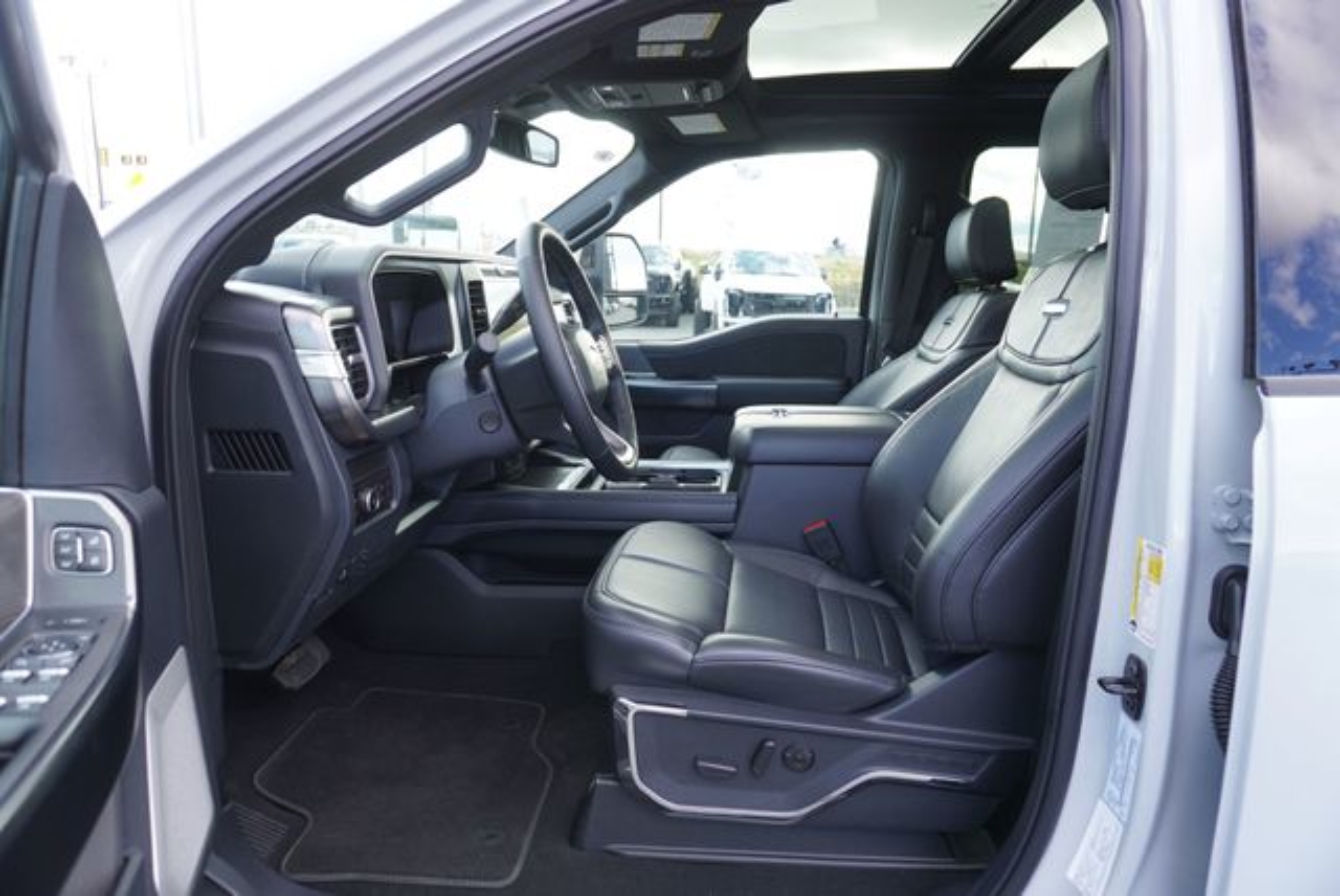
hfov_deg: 73.7
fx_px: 894
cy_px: 448
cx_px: 670
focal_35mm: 24
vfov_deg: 53.2
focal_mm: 16
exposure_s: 1/60
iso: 100
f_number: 4
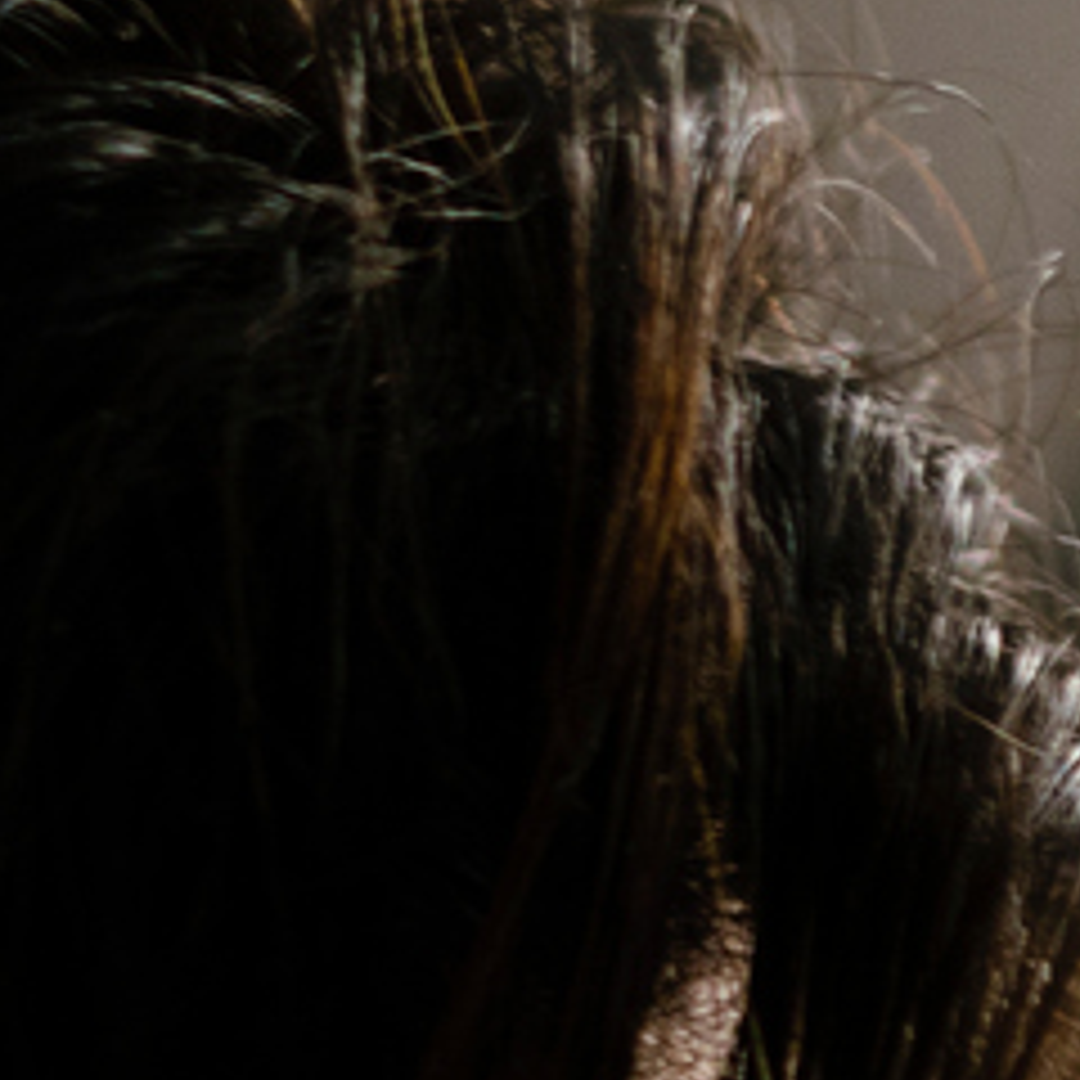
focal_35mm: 450
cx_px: 1982
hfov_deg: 3.9
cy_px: 2295
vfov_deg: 3.8
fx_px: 15884
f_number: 2.8
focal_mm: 40
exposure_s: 1/50
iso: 200
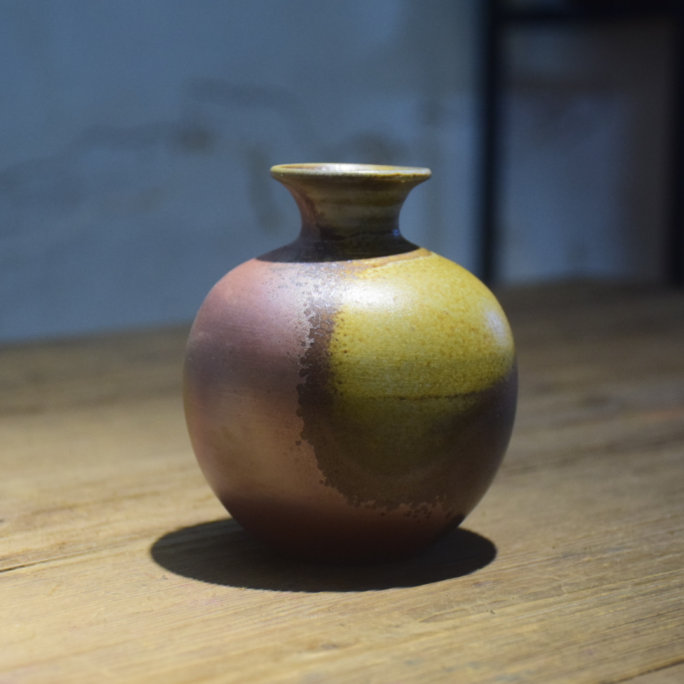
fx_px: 2146
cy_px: 341
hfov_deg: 18.1
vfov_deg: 18.1
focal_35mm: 96
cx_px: 397
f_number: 4.8
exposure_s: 1/60
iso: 1600
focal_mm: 50
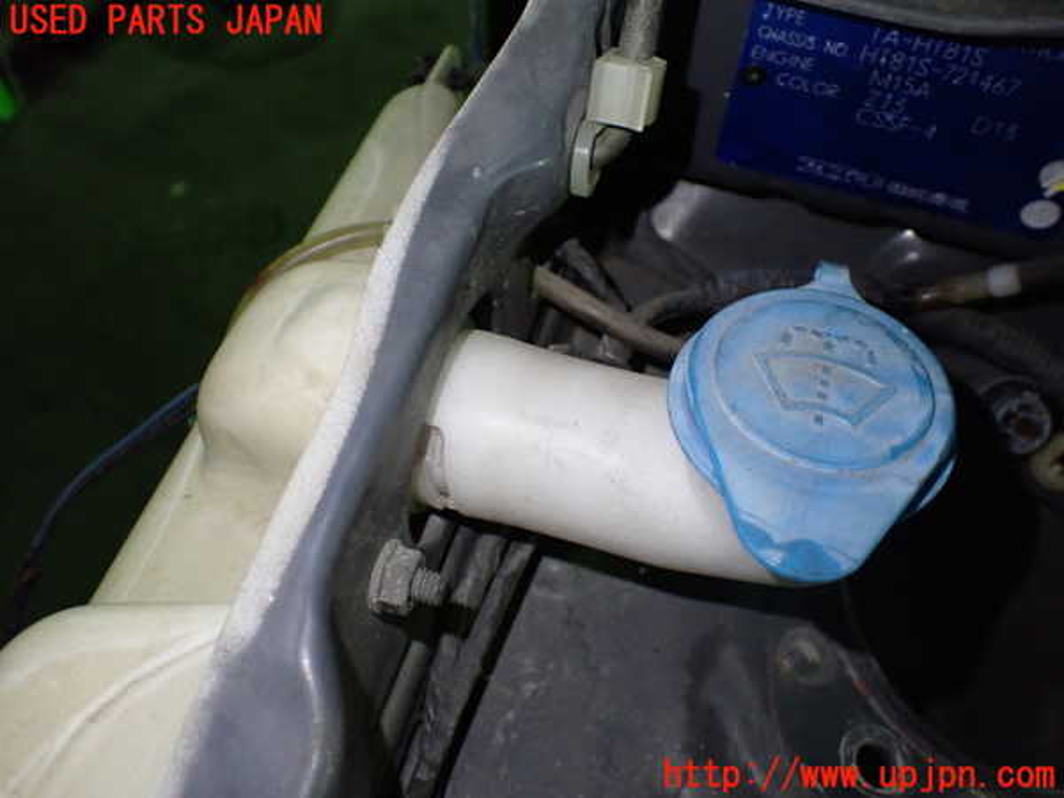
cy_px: 399
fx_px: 922
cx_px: 532
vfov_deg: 46.8
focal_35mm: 30
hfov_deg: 60.0
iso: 800
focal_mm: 5.4
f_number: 2.3
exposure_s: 1/100
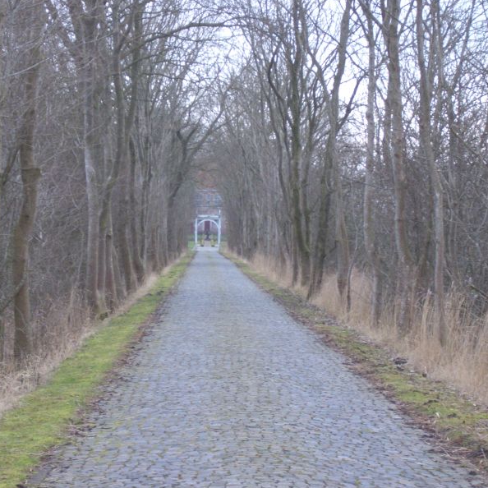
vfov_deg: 14.0
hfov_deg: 13.9
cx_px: 204
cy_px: 244
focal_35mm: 125
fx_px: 1994
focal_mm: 17.4
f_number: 4.8
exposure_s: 1/80
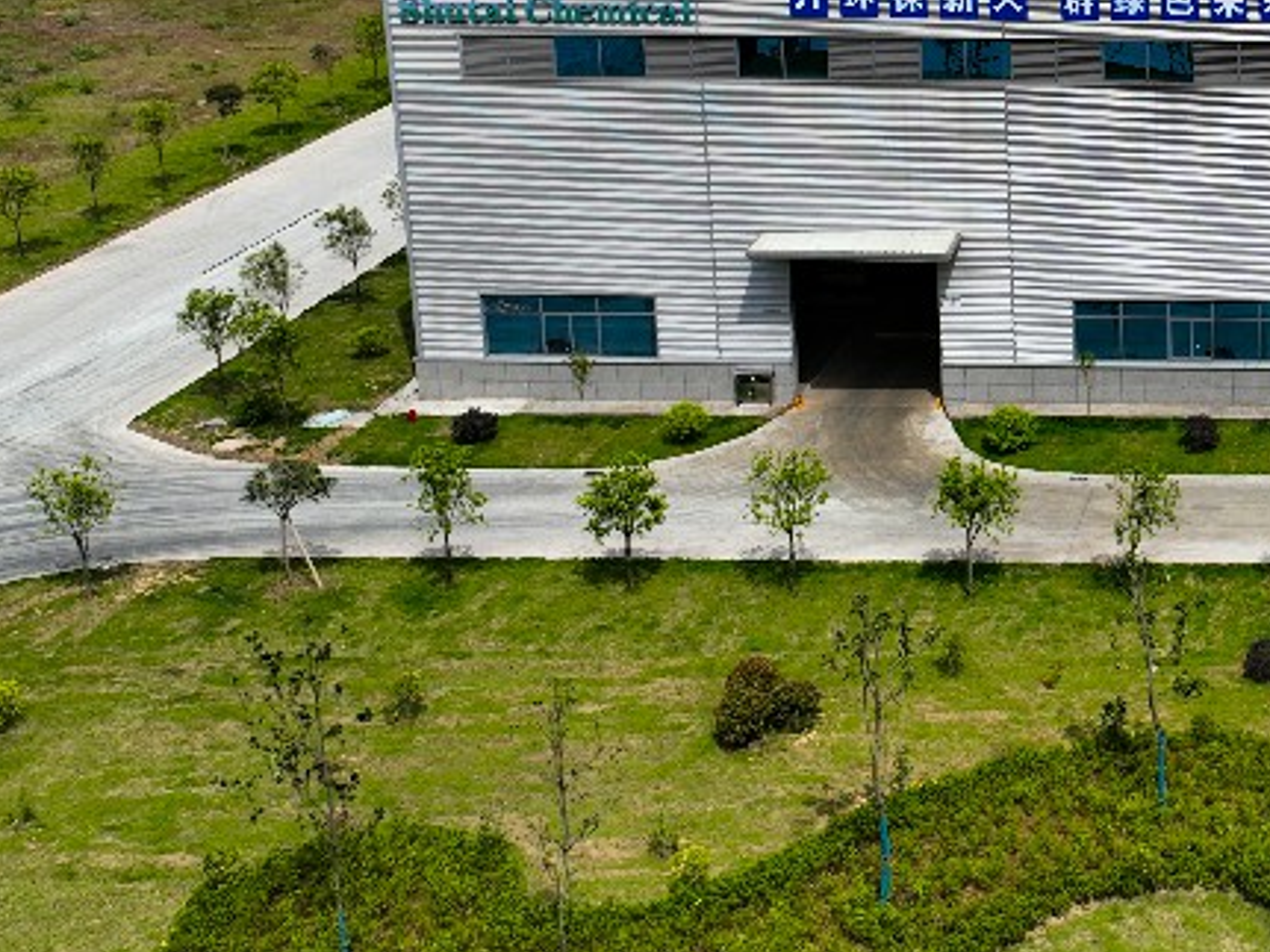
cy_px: 60
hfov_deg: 29.9
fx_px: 2091
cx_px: 1441
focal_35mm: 57
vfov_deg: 24.7
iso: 100
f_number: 2.8
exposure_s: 1/2500
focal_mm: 12.29
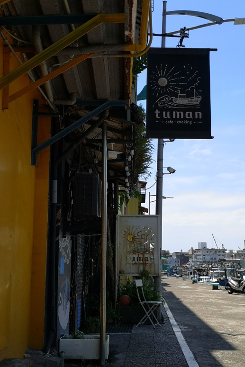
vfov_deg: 44.5
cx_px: 138
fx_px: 449
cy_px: 189
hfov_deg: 30.5
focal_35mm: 44
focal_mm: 3.95
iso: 50
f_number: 1.8
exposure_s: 1/1812
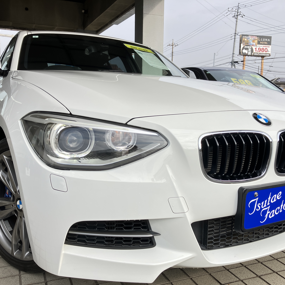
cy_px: 146
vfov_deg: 48.4
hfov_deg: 48.4
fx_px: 317
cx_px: 154
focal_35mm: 34
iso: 32
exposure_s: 1/783
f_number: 1.8
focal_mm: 3.99
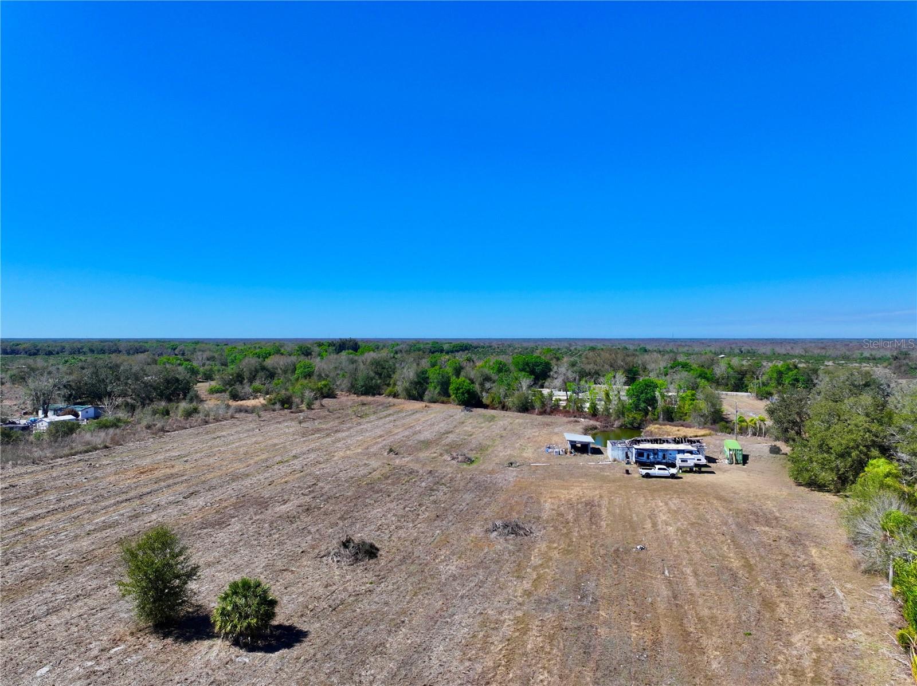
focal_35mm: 24
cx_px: 458
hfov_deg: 71.6
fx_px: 635
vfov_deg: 56.8
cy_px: 343
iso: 100
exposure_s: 1/2000
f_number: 2.8
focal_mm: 12.29
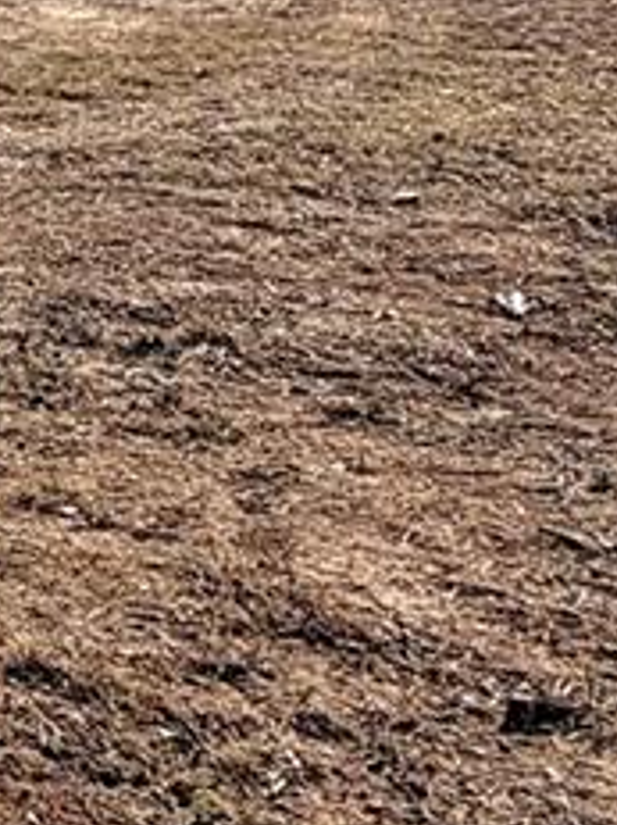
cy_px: -275
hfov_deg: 11.0
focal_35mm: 93
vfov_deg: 19.3
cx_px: -1191
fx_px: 2212
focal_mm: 2.22
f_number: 2.2
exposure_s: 1/1105
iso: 20
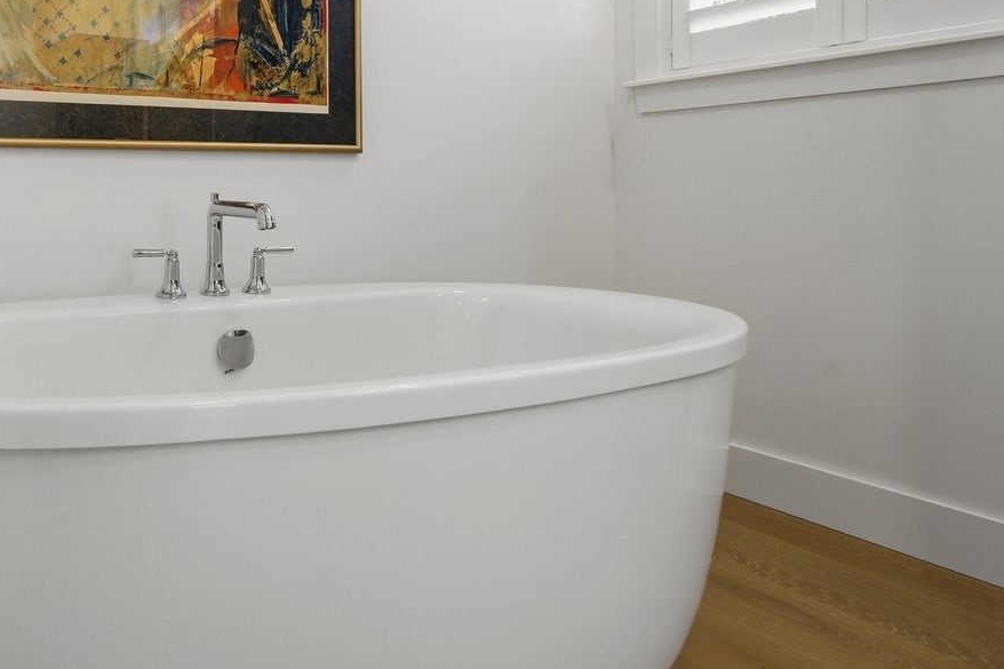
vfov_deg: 45.4
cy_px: 205
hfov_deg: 60.4
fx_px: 781
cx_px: 207
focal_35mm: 28
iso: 160
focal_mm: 16
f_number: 8
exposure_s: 1/320
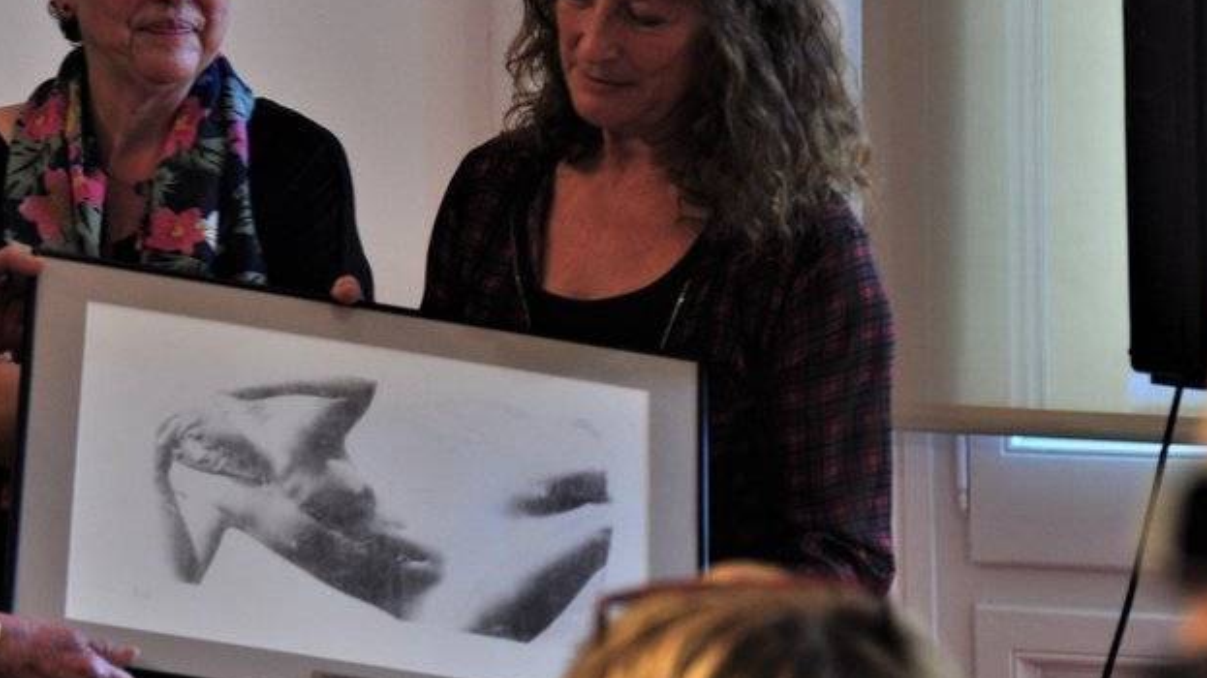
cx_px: 267
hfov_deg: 8.0
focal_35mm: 271
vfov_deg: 4.5
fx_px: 8666
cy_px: 232
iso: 400
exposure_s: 1/25
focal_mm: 105
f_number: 6
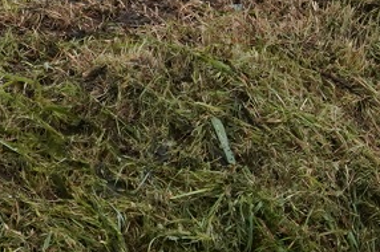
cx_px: 1167
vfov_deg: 2.5
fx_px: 5672
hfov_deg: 3.7
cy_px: -208
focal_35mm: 538
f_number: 11
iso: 500
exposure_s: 1/30
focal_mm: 80
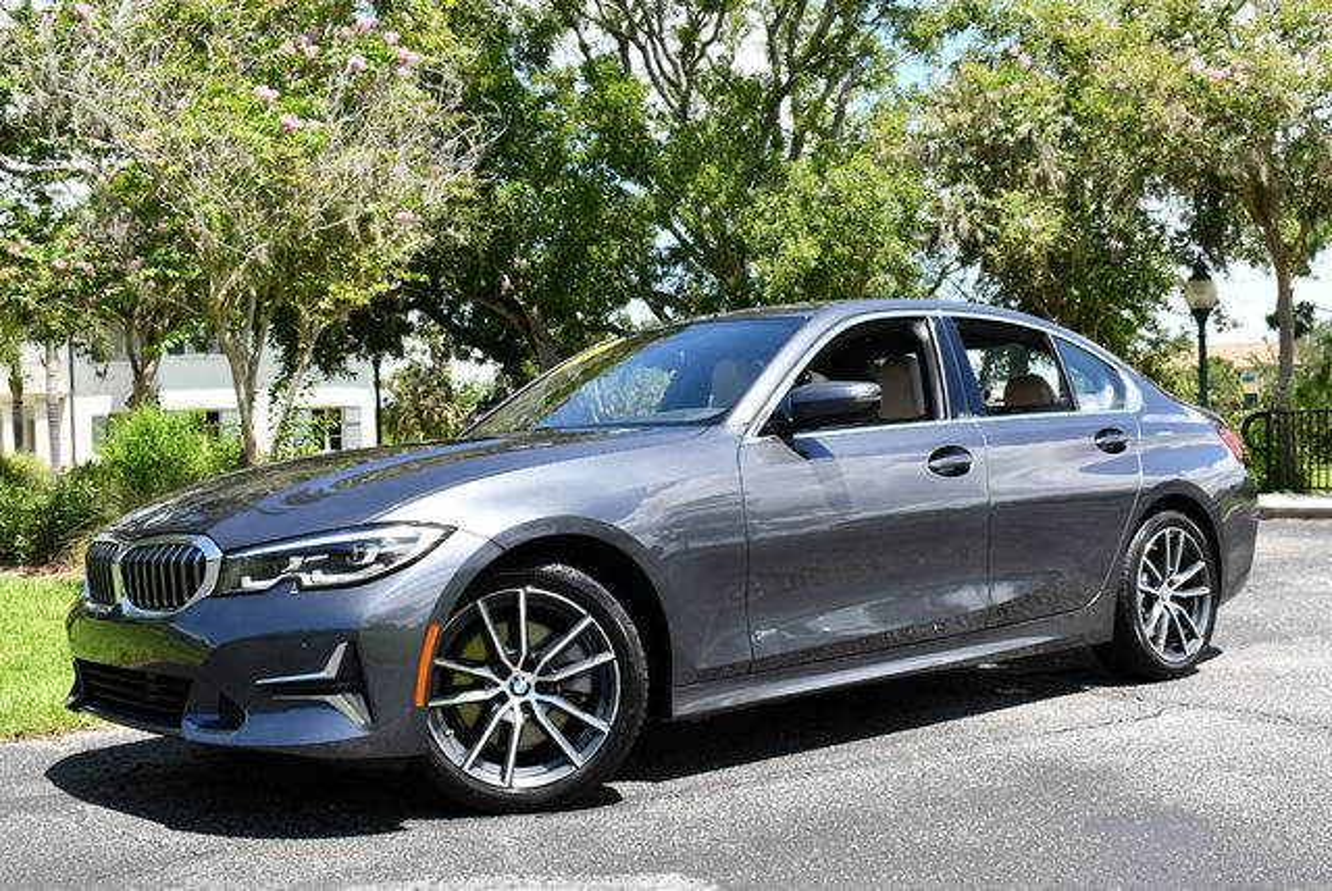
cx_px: 666
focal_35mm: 44
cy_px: 446
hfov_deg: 44.5
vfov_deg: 30.6
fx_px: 1629
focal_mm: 22
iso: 180
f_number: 8
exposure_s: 1/250
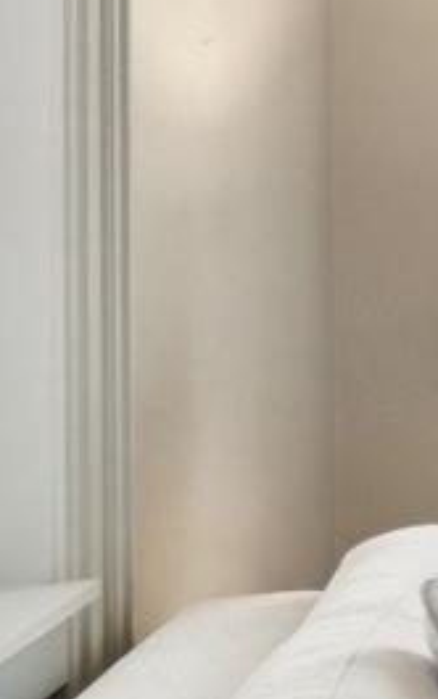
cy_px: 127
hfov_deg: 7.9
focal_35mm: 83
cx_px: 1813
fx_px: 1583
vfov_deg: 24.5
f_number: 7.1
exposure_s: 1/20
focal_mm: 10
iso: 200
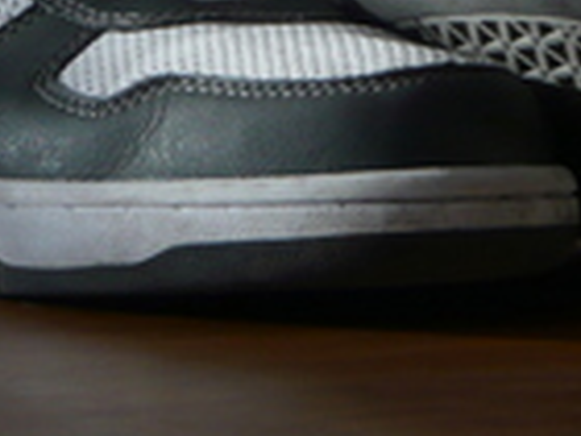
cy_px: 19
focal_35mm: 367
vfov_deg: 4.0
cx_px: 183
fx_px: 6160
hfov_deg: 5.4
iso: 100
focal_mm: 18.4
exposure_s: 1/50
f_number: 4.7
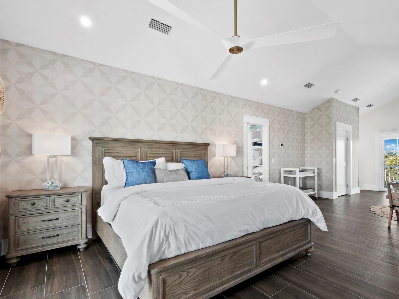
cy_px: 154
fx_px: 196
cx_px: 213
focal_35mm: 17
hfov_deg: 90.9
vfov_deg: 74.7
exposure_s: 1/2.5
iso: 400
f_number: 11
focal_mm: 7
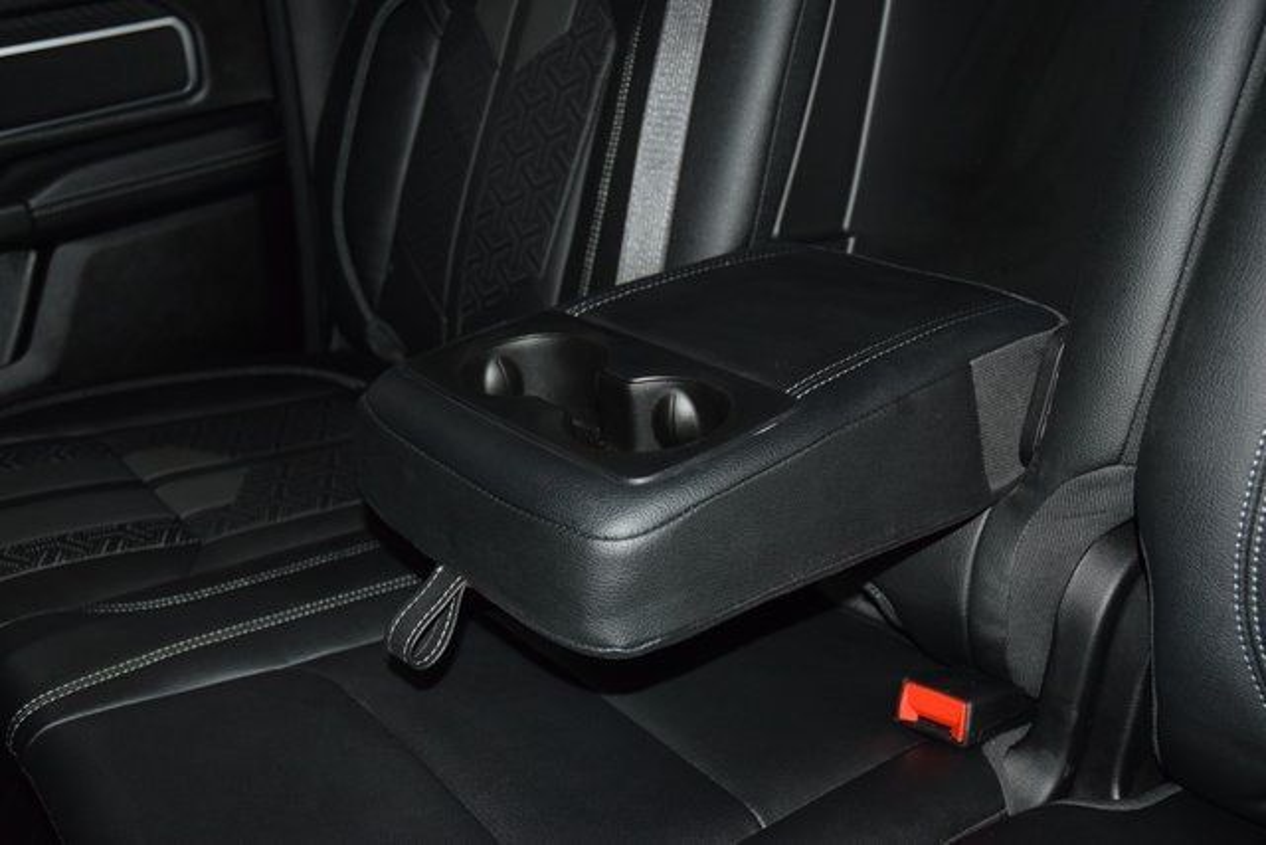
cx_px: 633
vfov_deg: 36.9
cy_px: 422
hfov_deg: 53.1
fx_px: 1266
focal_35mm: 36
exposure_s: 1/125
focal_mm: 24
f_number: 3.8
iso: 1800
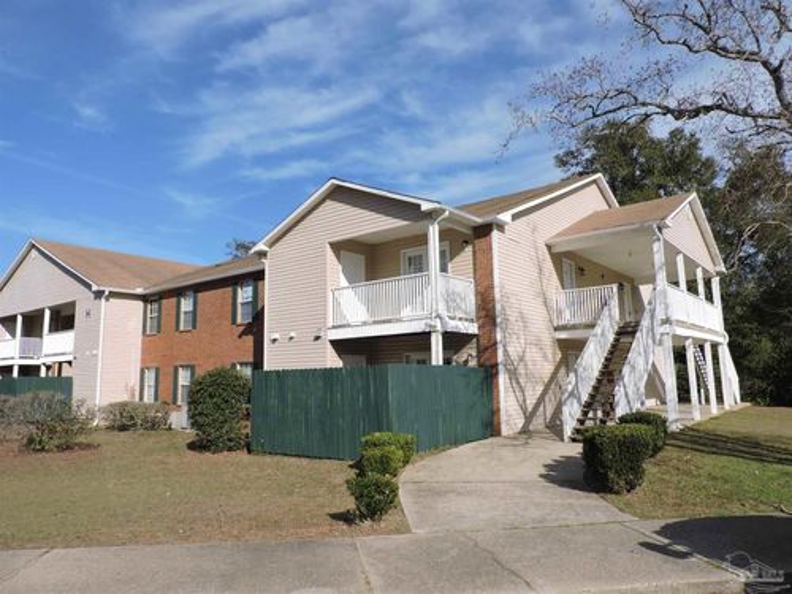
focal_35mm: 24
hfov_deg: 71.6
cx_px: 396
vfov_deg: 56.8
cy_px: 297
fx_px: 549
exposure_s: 1/1600
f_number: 3.7
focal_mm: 4.3
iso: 125
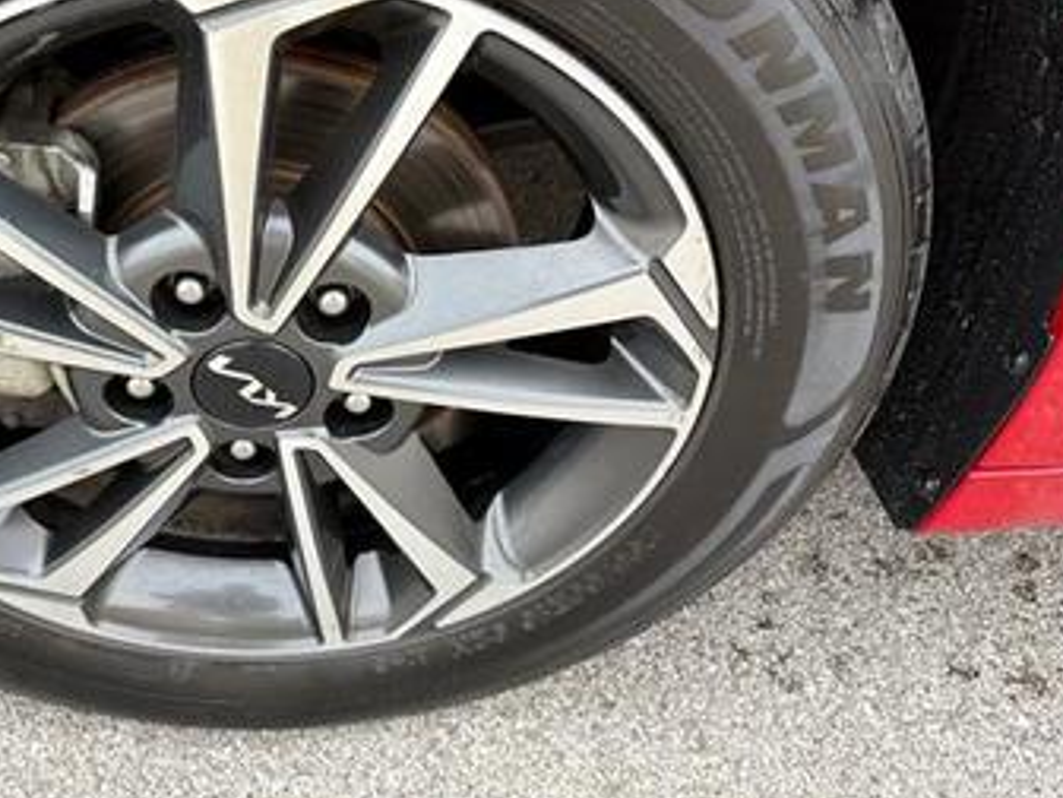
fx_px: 1198
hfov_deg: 46.4
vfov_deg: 36.5
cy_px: 276
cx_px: 288
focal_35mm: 39
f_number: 1.6
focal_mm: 5.96
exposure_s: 1/184
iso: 40
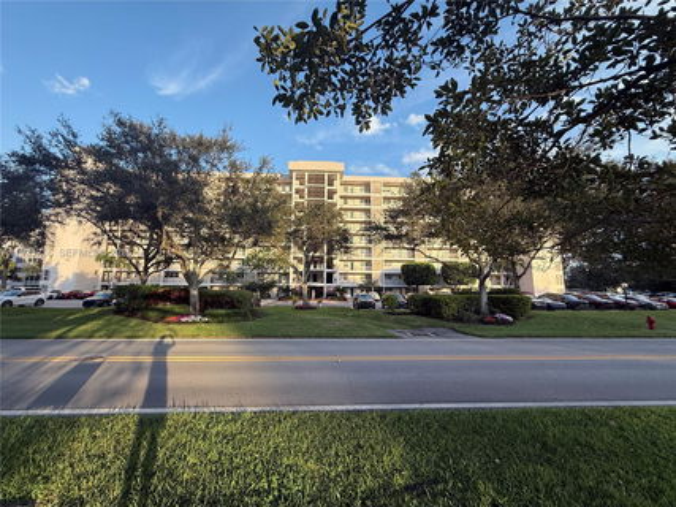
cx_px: 338
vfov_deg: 85.6
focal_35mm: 14
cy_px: 254
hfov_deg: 102.1
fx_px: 273
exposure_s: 1/531
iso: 50
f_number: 2.2
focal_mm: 2.22
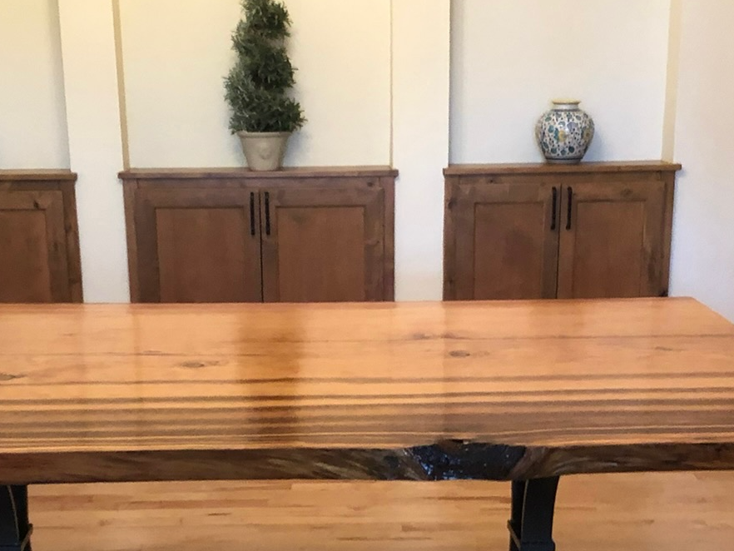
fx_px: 1379
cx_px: 314
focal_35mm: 65
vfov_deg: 22.2
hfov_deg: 29.8
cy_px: 471
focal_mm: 3.99
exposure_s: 1/15
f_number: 1.8
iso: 100
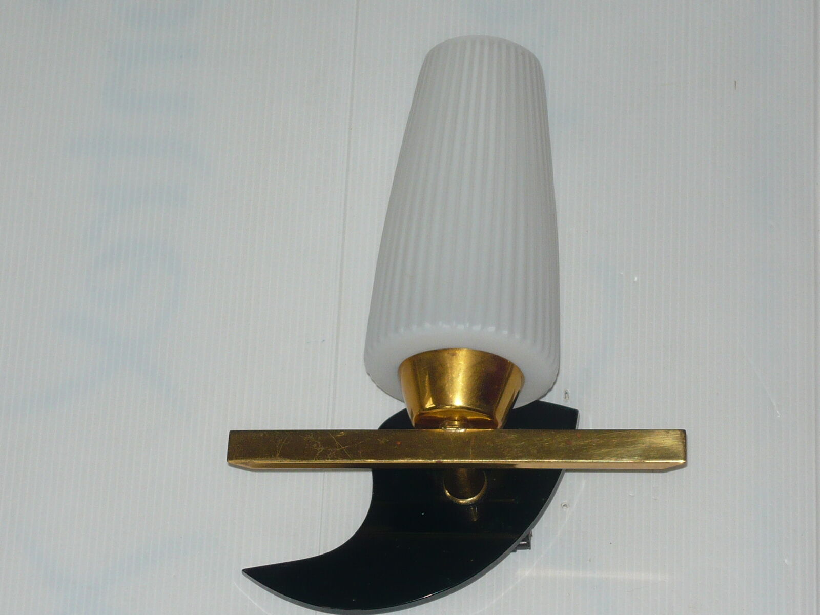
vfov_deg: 12.5
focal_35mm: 119
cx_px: 410
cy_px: 308
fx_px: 2819
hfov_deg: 16.6
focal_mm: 12.3
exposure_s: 1/50
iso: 100
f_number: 4.1
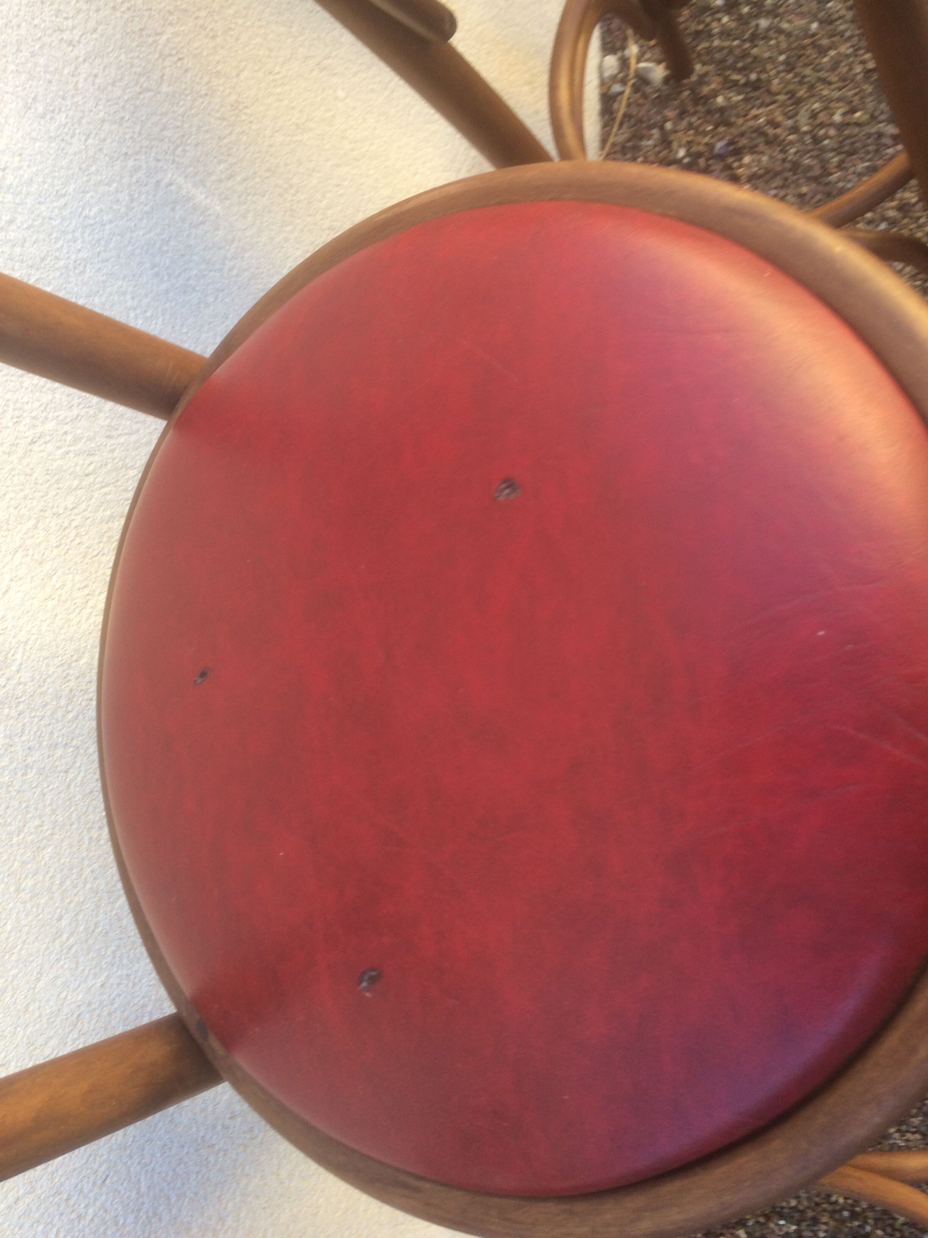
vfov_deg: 61.7
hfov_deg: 48.2
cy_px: 619
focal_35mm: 29
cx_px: 464
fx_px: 1037
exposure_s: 1/100
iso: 32
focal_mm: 4.15
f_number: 2.2
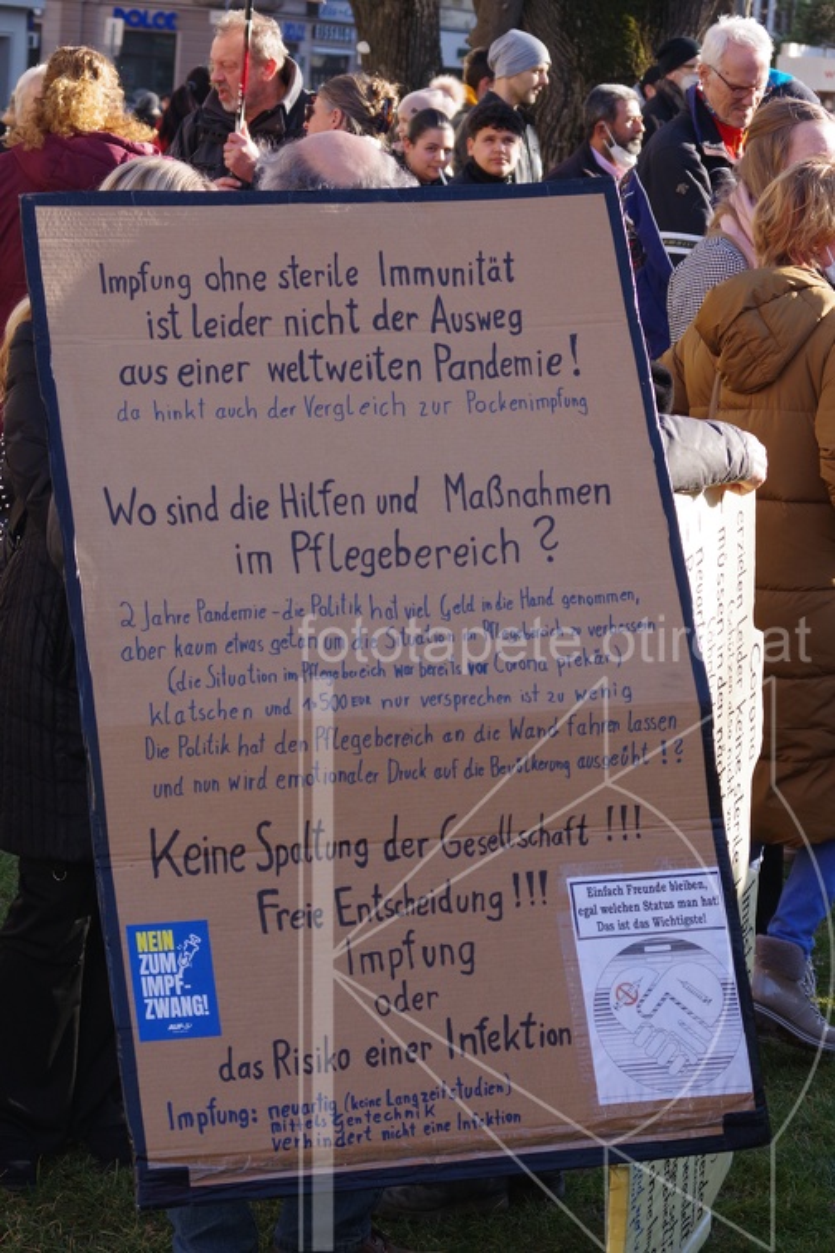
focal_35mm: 102
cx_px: 418
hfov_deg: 13.4
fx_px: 3548
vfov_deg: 20.0
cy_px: 626
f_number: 8
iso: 800
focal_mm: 67.5
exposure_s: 1/400
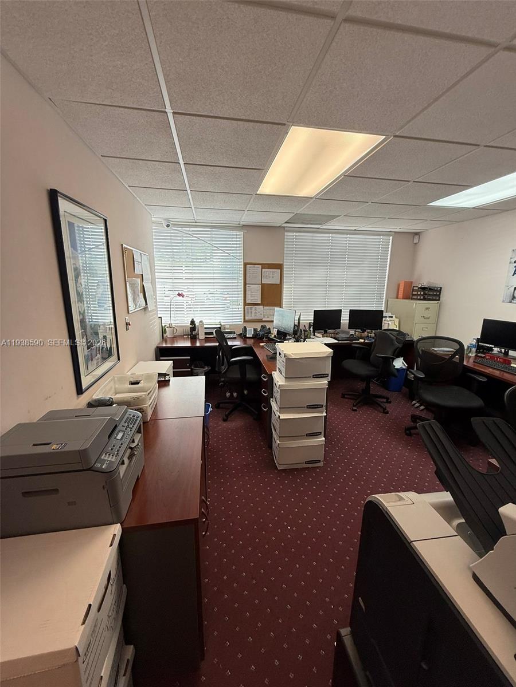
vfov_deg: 102.1
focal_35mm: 14
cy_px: 344
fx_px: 278
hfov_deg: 85.7
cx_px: 258
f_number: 2.2
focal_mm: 2.22
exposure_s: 1/120
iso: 100
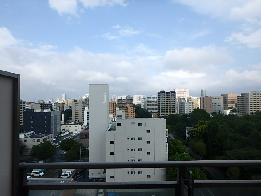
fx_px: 158
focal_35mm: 21
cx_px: 130
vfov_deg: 63.4
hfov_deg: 79.0
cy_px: 98
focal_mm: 3.7
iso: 125
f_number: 3.5
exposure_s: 1/1000
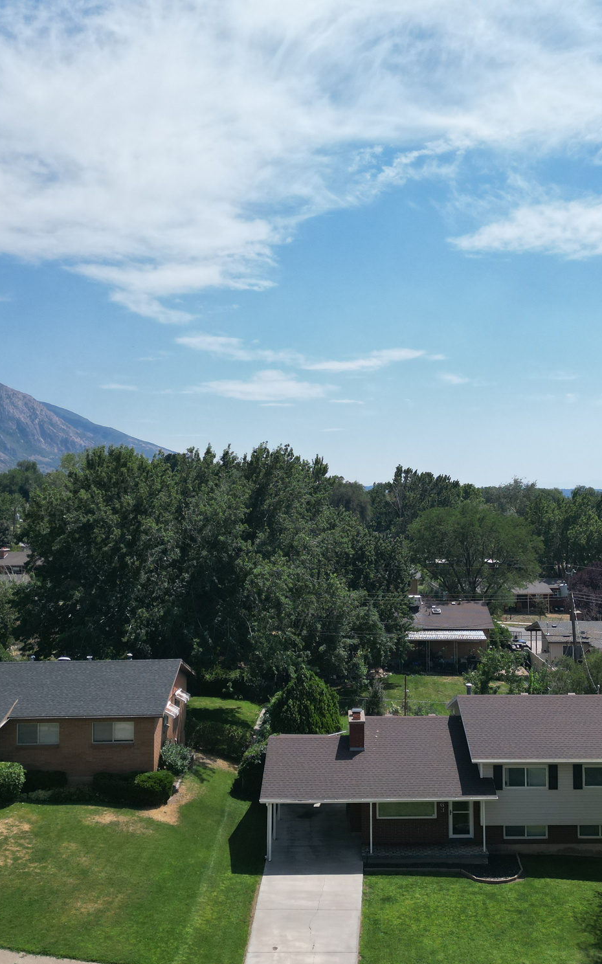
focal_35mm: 35
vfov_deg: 55.3
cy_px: 481
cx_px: 355
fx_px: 919
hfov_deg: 36.2
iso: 130
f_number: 1.7
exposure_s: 1/5000
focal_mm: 6.72
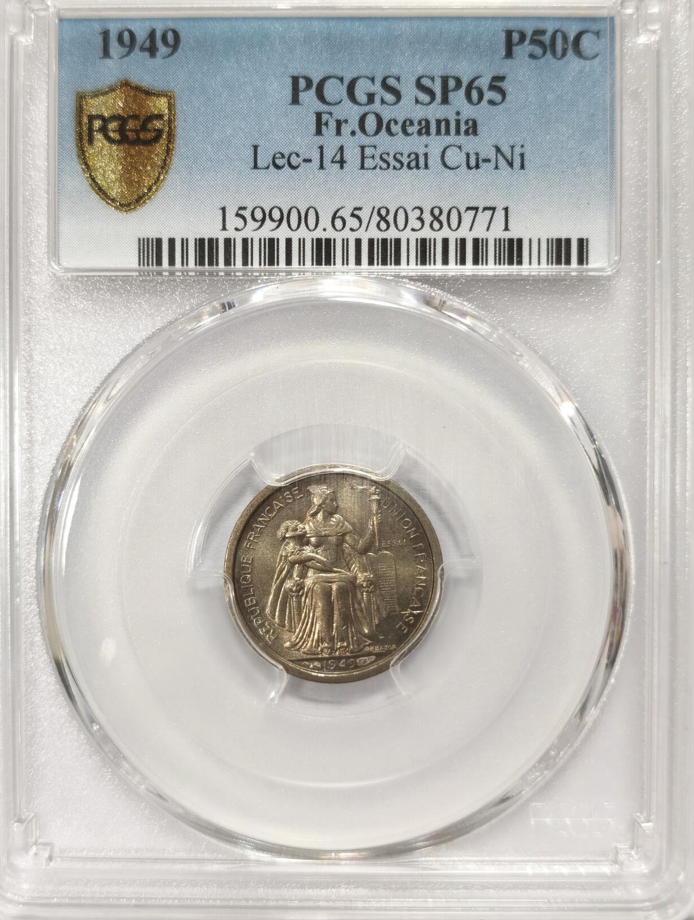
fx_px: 1597
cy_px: 424
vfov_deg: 32.1
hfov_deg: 24.5
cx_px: 339
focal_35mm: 60
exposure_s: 1/100
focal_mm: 5.56
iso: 125
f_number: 16
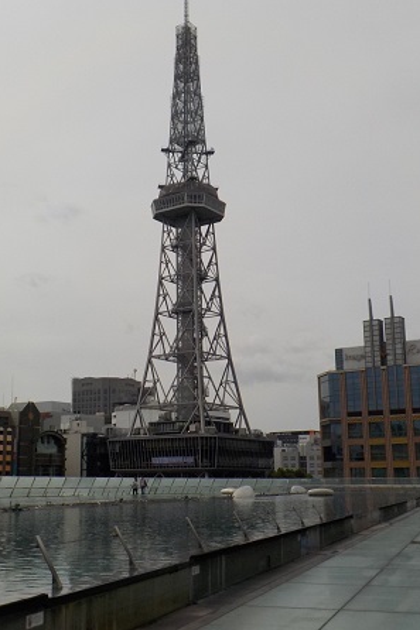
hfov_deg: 31.7
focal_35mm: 42
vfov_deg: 46.4
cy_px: 315
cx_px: 158
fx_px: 736
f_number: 6.6
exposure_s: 1/1000
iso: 125
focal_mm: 4.1
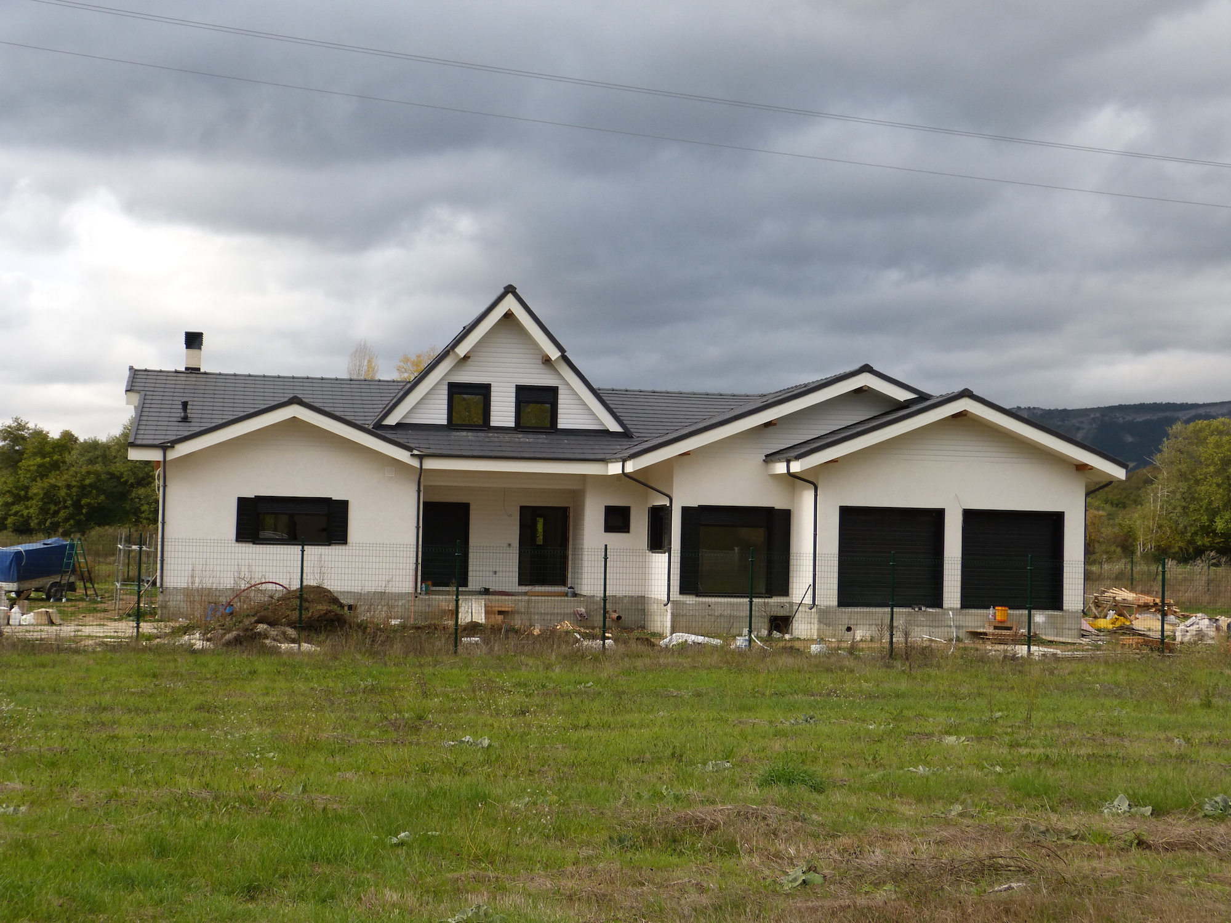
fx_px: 1849
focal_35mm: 52
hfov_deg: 36.8
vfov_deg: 28.0
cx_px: 616
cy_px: 462
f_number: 4
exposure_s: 1/250
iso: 100
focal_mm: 9.2
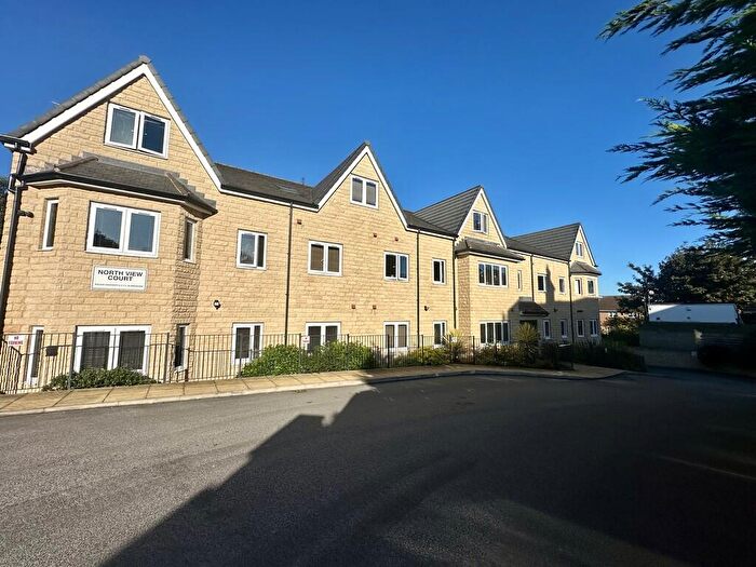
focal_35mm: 14
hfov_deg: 102.1
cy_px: 284
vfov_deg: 85.7
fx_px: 306
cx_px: 378
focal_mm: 2.22
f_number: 2.2
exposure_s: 1/4464
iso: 50
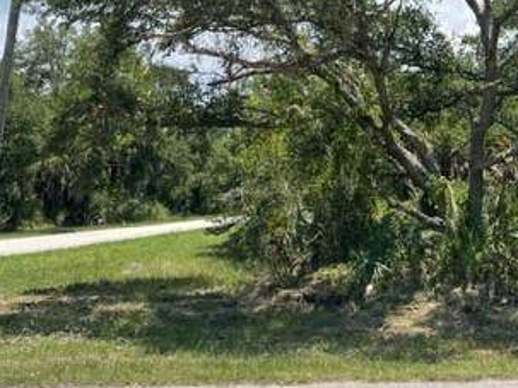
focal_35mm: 55
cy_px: 65
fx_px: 823
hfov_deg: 31.6
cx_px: 545
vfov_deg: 26.0
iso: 32
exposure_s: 1/2564
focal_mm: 4.2
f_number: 1.6
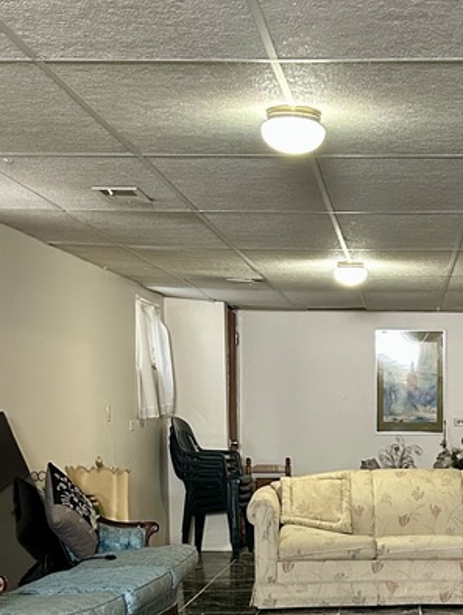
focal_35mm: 71
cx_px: 394
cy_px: 476
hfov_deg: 20.4
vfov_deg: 26.9
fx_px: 1264
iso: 400
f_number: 1.5
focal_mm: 5.7
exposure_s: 1/40
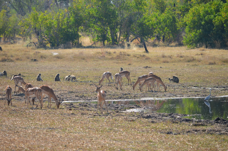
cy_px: 76
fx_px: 2275
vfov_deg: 3.8
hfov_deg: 5.7
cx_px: 114
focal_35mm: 360
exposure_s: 1/640
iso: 200
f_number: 5.6
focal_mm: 240
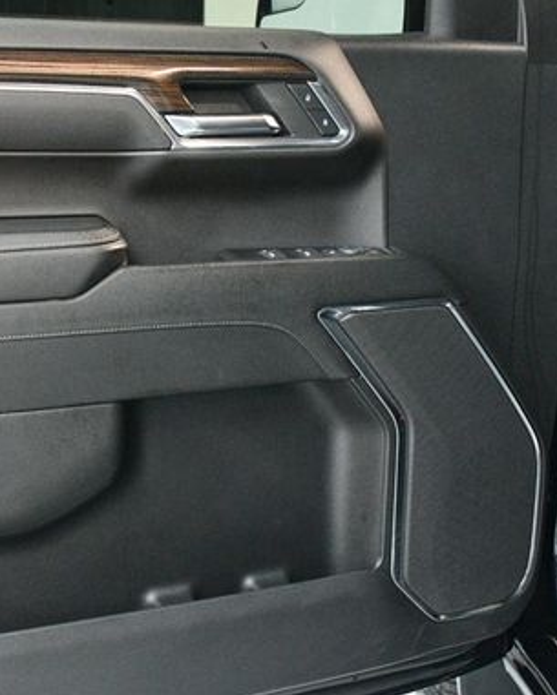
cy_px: 387
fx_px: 1071
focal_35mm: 52
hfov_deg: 28.8
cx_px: 161
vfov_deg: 35.9
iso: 7200
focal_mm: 22
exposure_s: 1/60
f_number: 3.5
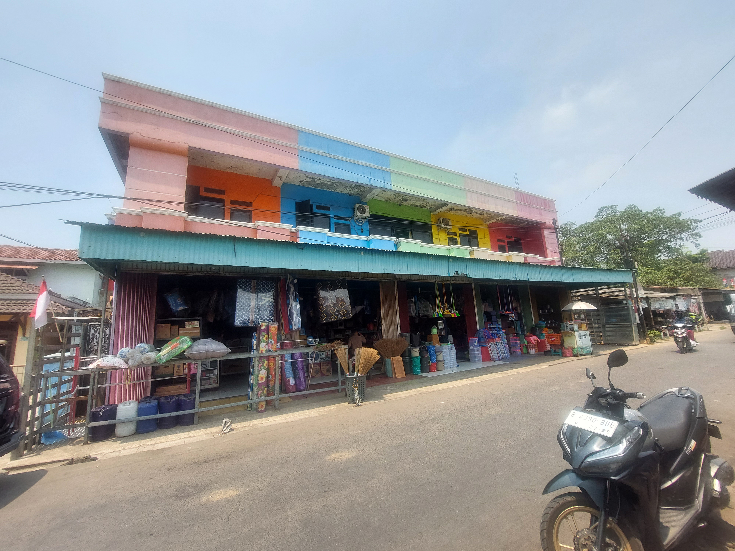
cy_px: 276
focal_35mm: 13
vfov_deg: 89.9
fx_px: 276
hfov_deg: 106.2
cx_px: 368
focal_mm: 1.74
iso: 50
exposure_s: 1/1258
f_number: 2.2
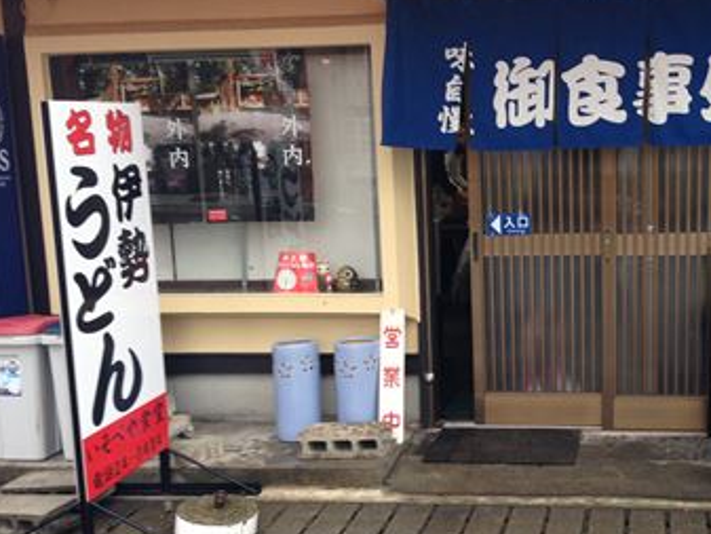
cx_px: 519
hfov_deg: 38.1
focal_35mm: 49
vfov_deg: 29.7
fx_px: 1007
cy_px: 280
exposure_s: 1/120
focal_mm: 4.12
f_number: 2.4
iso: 50
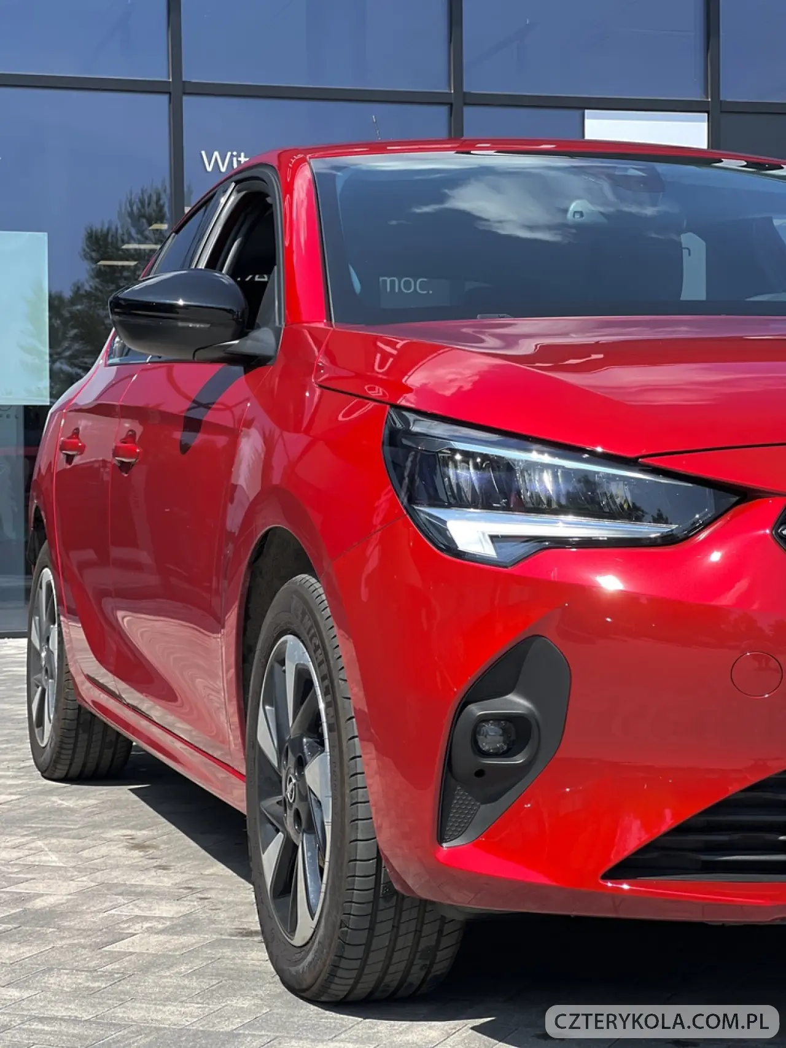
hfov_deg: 19.1
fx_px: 2331
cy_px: 524
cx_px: 393
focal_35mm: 77
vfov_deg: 25.3
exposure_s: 1/289
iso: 25
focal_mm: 9
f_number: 2.8
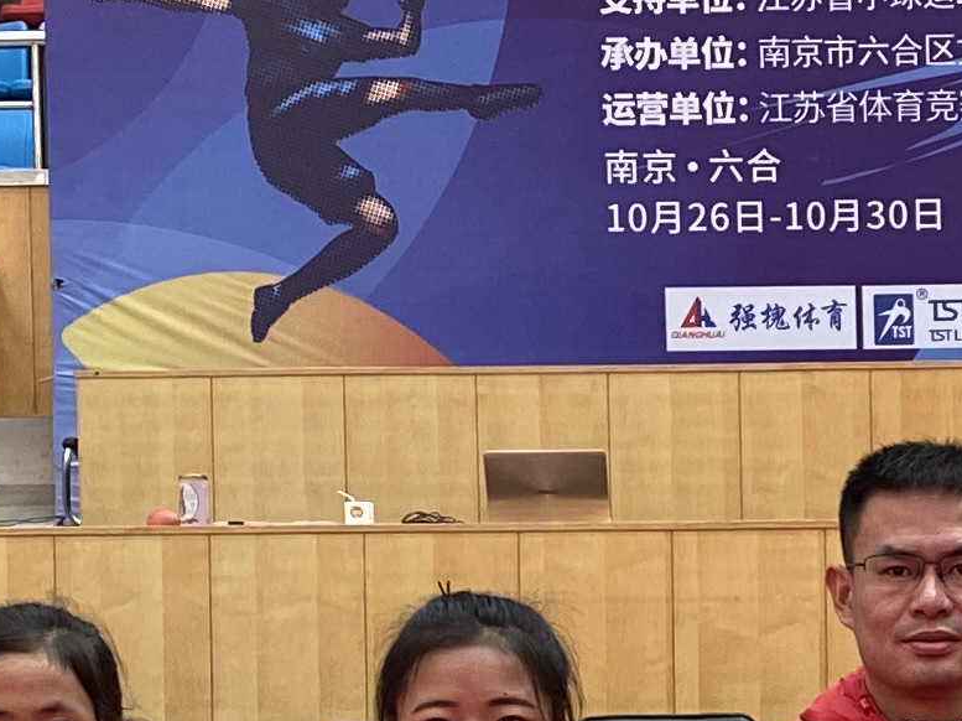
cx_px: 1093
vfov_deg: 10.7
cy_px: 940
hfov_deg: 14.2
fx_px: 3750
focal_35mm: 135
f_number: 1.8
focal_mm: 4.25
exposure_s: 1/103
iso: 125
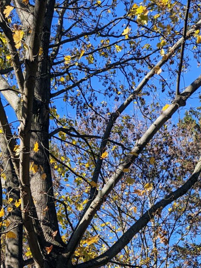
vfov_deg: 25.1
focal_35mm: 65
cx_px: 93
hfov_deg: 22.6
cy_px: 363
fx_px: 502
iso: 41
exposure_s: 1/1348
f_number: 1.85
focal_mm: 6.81
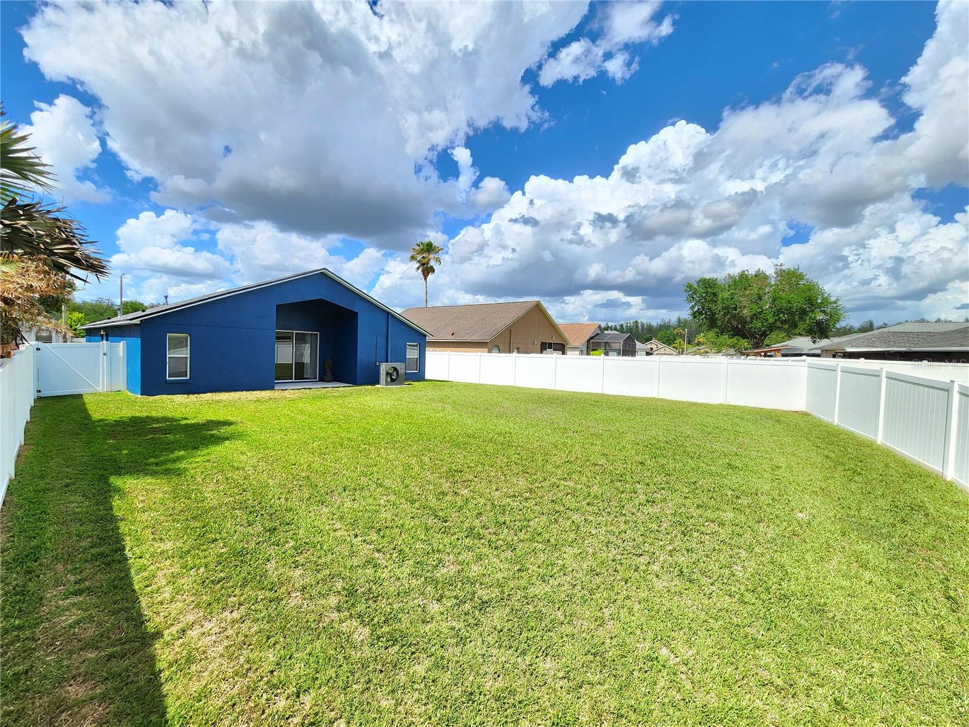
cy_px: 364
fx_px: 364
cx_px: 484
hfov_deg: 106.2
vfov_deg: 89.9
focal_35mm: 13
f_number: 2.2
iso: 50
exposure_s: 1/1250
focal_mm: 2.2
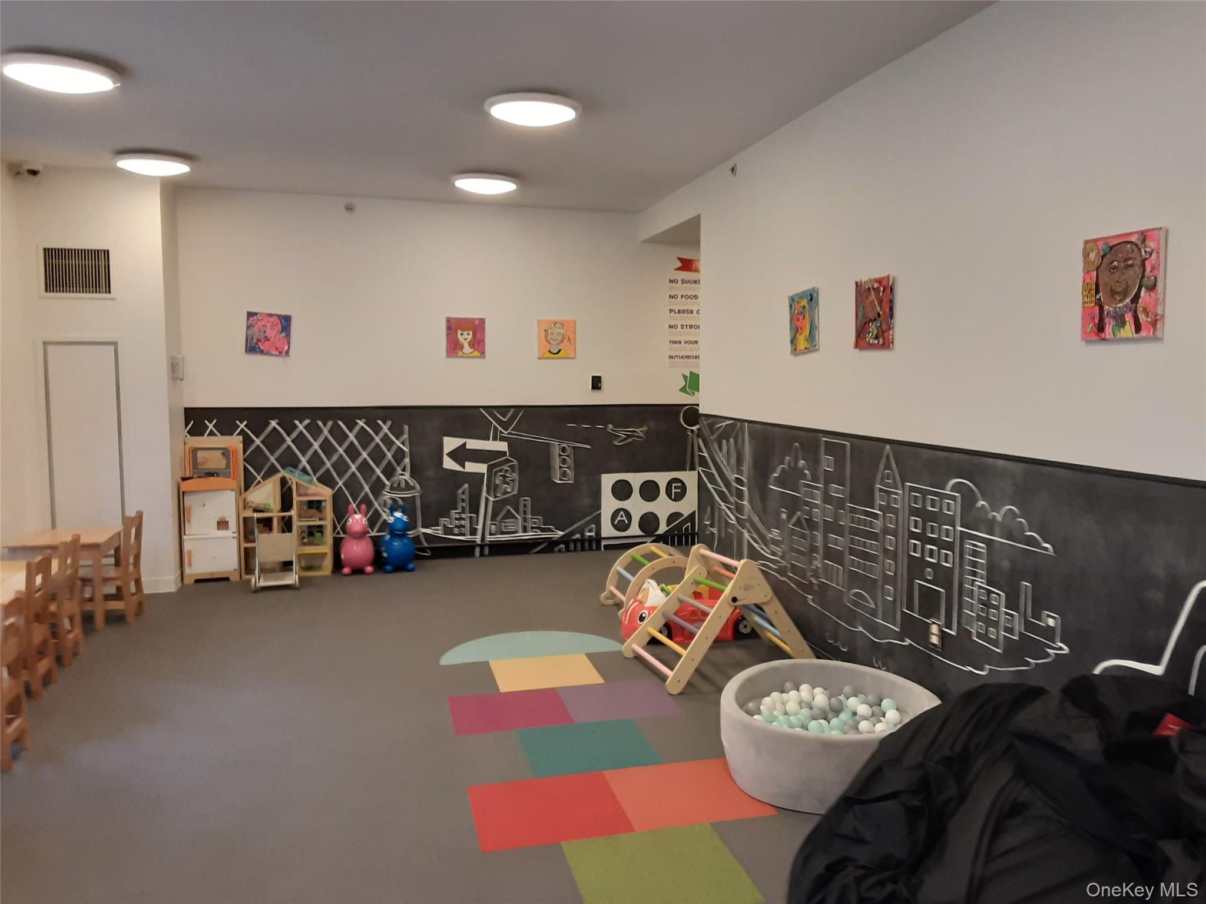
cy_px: 452
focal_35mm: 28
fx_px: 976
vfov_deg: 49.7
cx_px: 603
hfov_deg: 63.4
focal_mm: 2.9
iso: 160
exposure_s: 1/25
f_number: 1.9
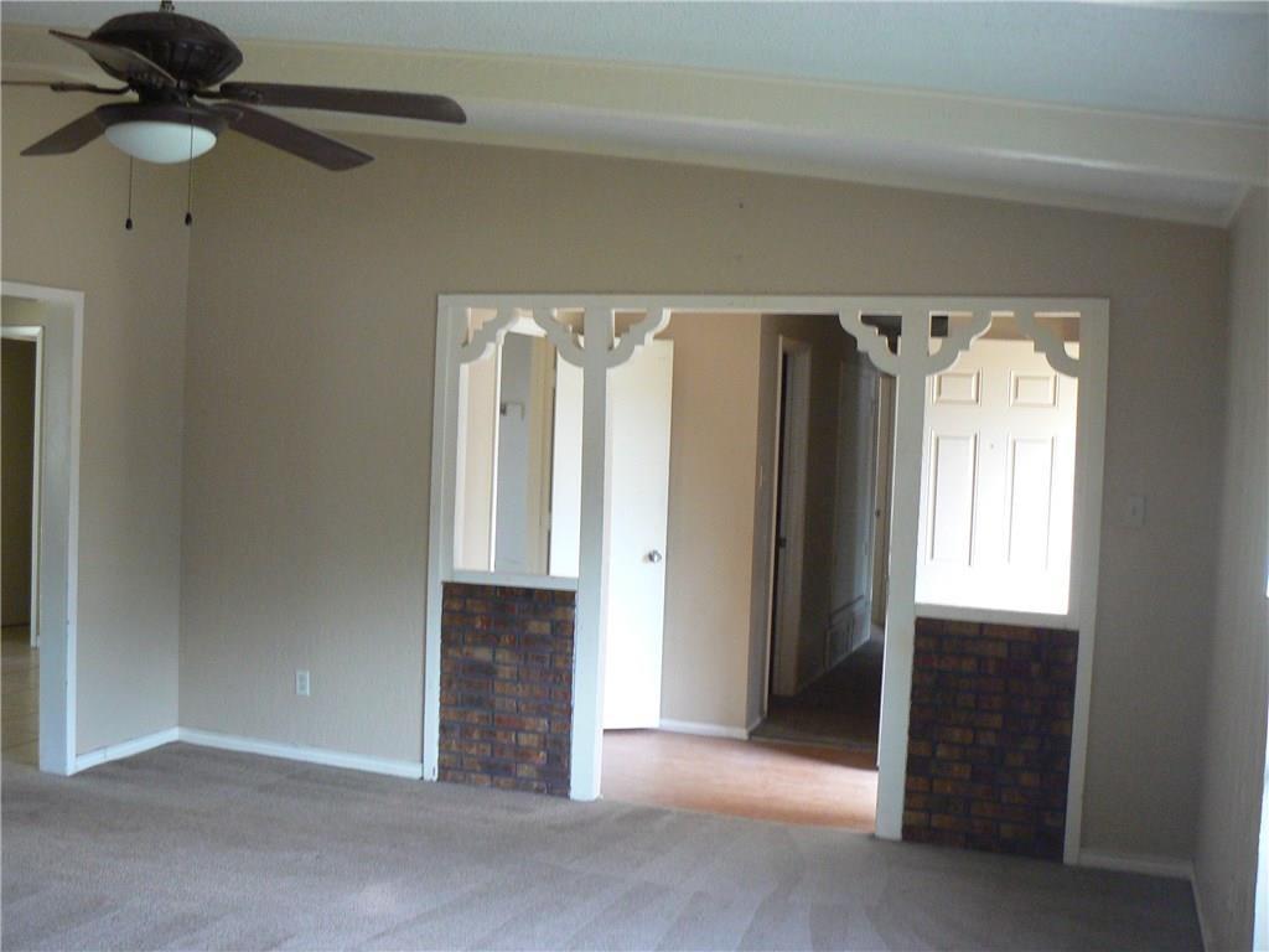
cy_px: 476
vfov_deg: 39.7
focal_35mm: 36
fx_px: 1320
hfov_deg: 51.4
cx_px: 634
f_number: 2.8
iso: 200
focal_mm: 6
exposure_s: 1/25
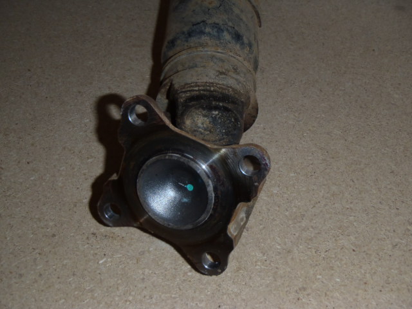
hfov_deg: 49.0
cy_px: 154
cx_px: 206
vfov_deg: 37.7
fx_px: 452
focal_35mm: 38
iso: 100
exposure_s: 1/40
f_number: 4.6
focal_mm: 6.83
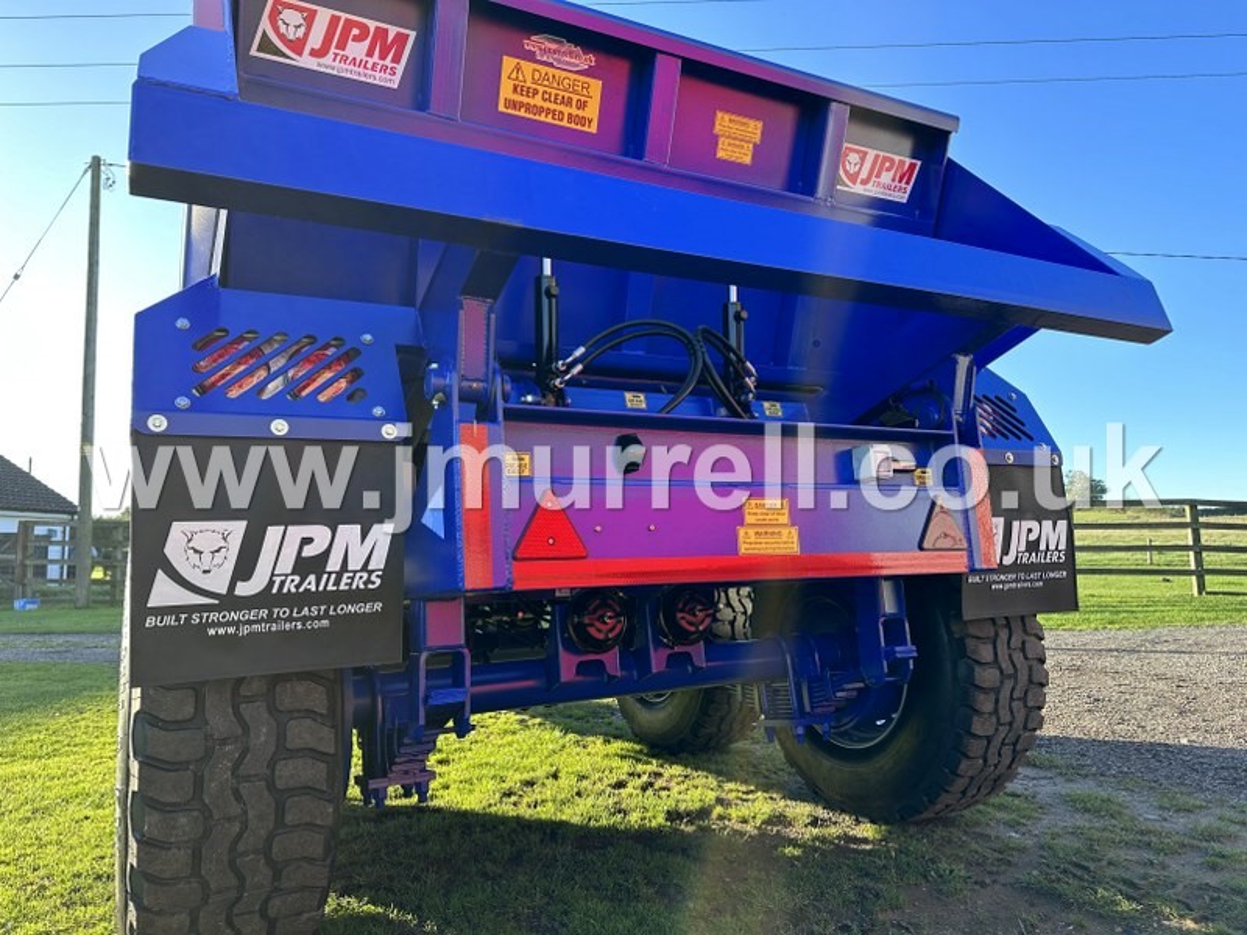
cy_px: 468
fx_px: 865
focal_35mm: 24
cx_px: 624
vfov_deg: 56.8
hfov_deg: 71.6
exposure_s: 1/373
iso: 80
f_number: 1.78
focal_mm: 6.86
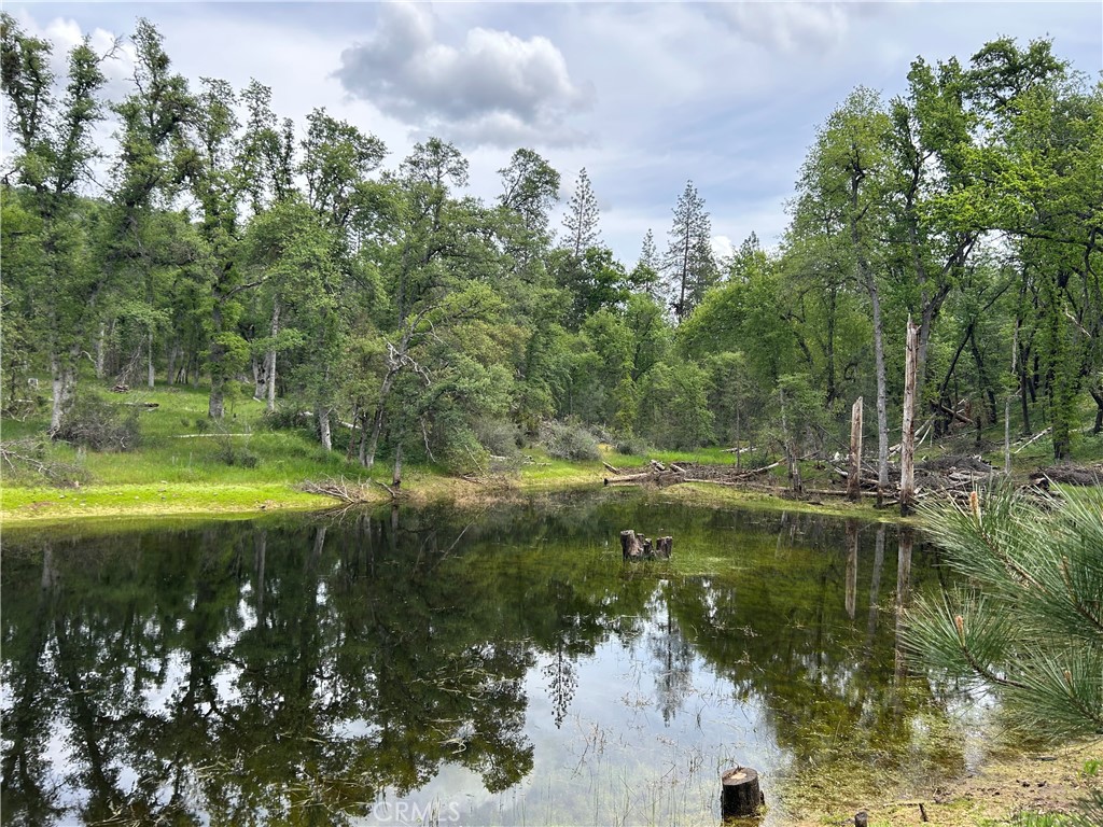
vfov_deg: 53.1
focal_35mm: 26
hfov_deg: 67.3
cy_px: 414
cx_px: 552
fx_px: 828
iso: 50
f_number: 1.5
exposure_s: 1/1575
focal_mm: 5.7
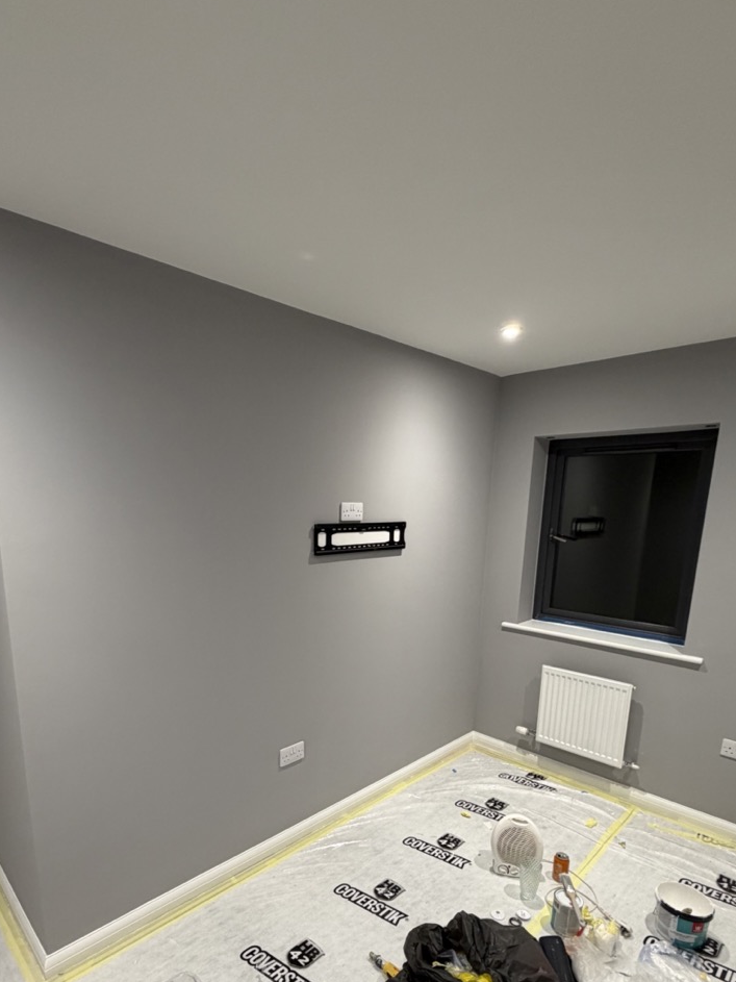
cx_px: 327
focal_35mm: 19
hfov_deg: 68.5
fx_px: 539
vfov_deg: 83.0
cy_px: 618
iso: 200
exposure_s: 1/50
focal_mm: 2.22
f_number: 2.2
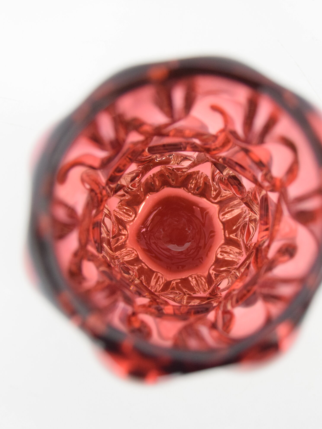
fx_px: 756
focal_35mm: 61
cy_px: 214
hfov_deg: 24.0
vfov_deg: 31.7
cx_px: 189
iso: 1600
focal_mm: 28
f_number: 4.2
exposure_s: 1/80
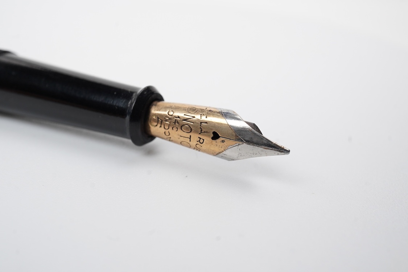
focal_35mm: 45
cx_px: 204
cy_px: 136
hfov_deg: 43.6
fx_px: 510
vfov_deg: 29.9
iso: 400
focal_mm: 30
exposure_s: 1/100
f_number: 18
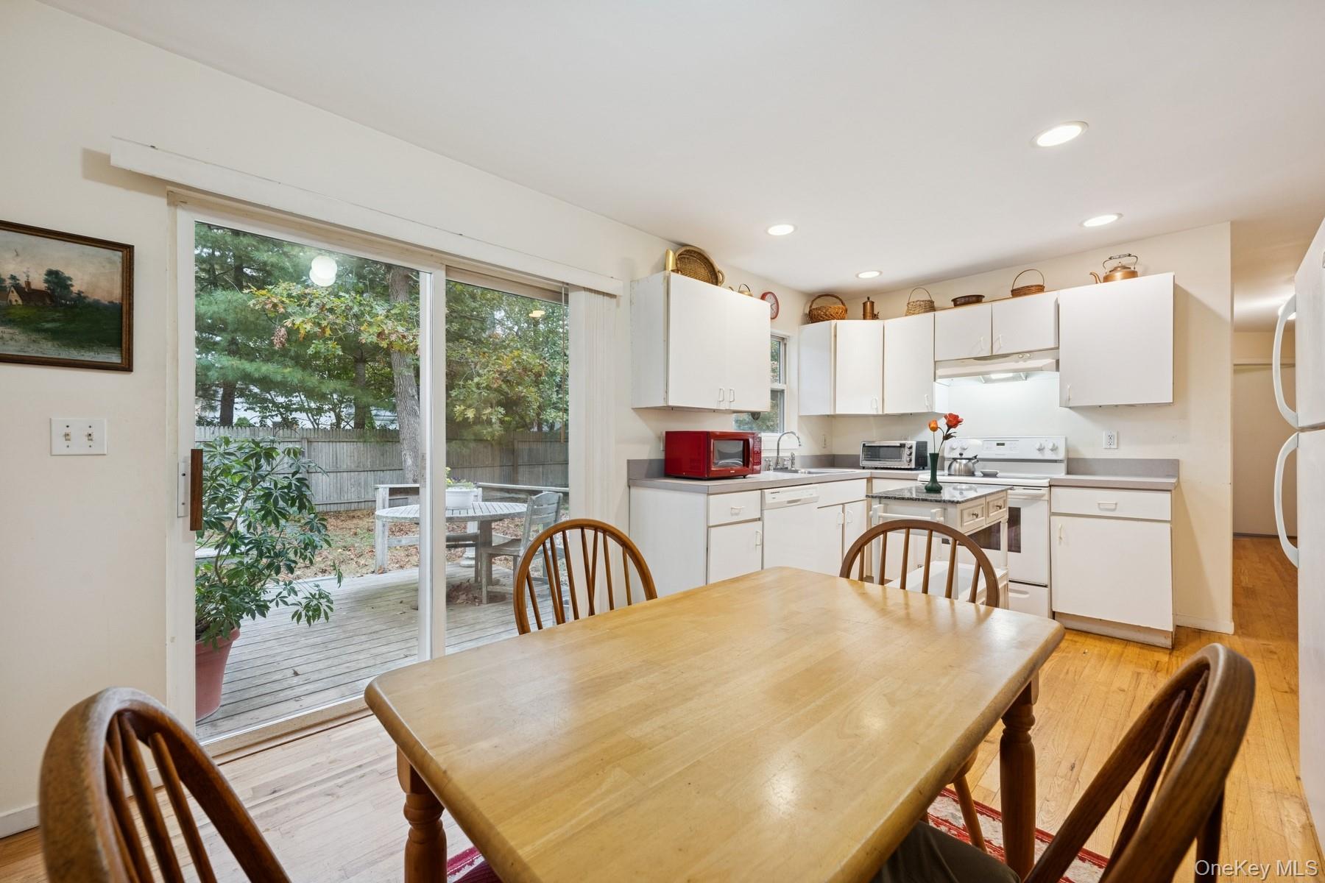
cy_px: 442
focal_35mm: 14
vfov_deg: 81.2
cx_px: 662
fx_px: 515
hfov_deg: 104.3
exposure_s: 1/20
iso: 800
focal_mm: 14
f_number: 8
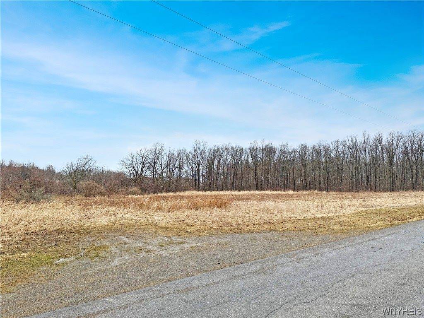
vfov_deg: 56.8
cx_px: 212
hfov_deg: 71.6
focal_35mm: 24
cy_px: 159
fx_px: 294
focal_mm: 6.86
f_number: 1.78
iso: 80
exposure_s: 1/2591
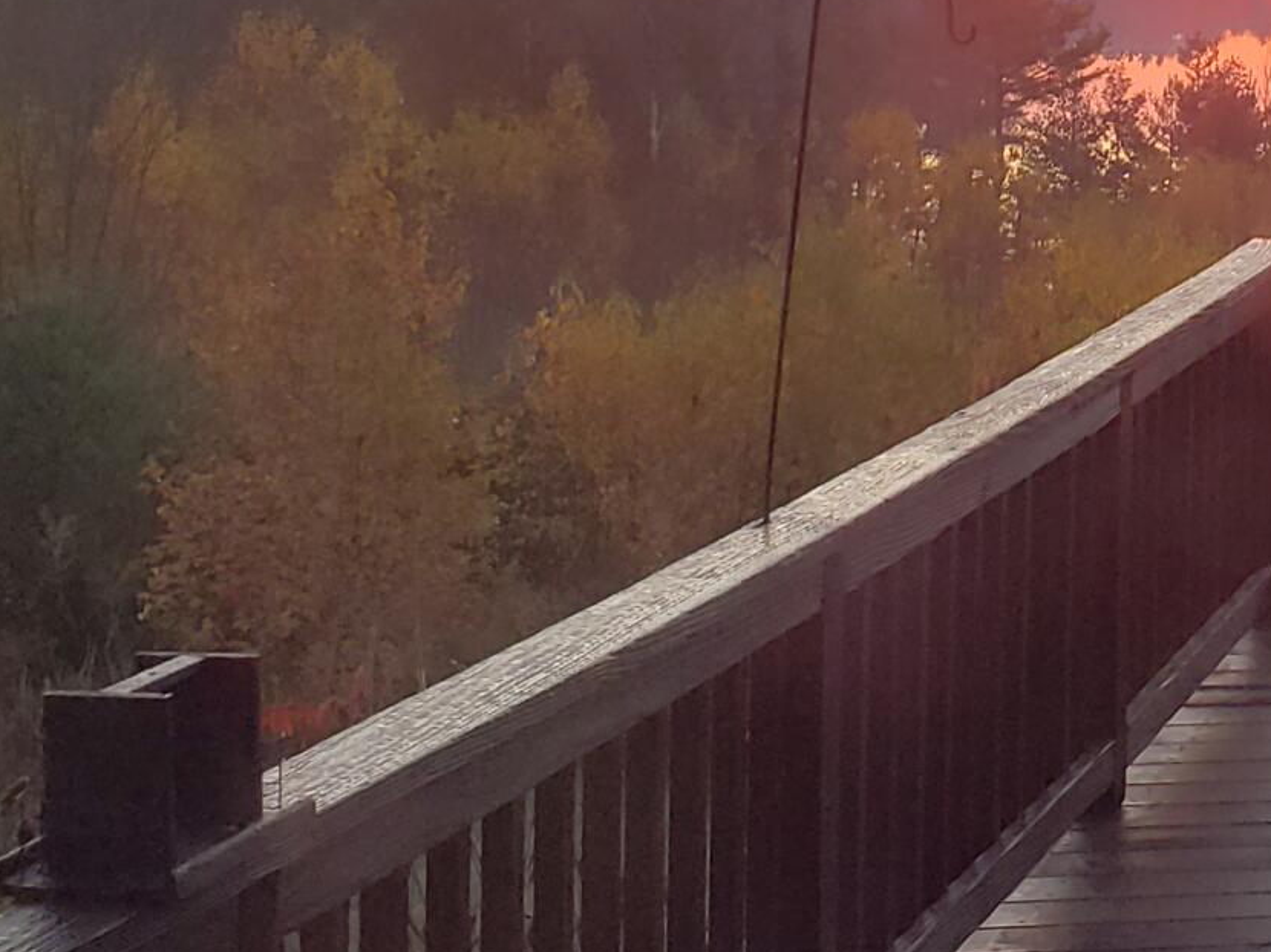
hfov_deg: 19.6
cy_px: -159
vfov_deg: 15.2
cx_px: 1556
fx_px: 3450
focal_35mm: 94
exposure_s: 1/145
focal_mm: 4.3
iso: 50
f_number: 2.4
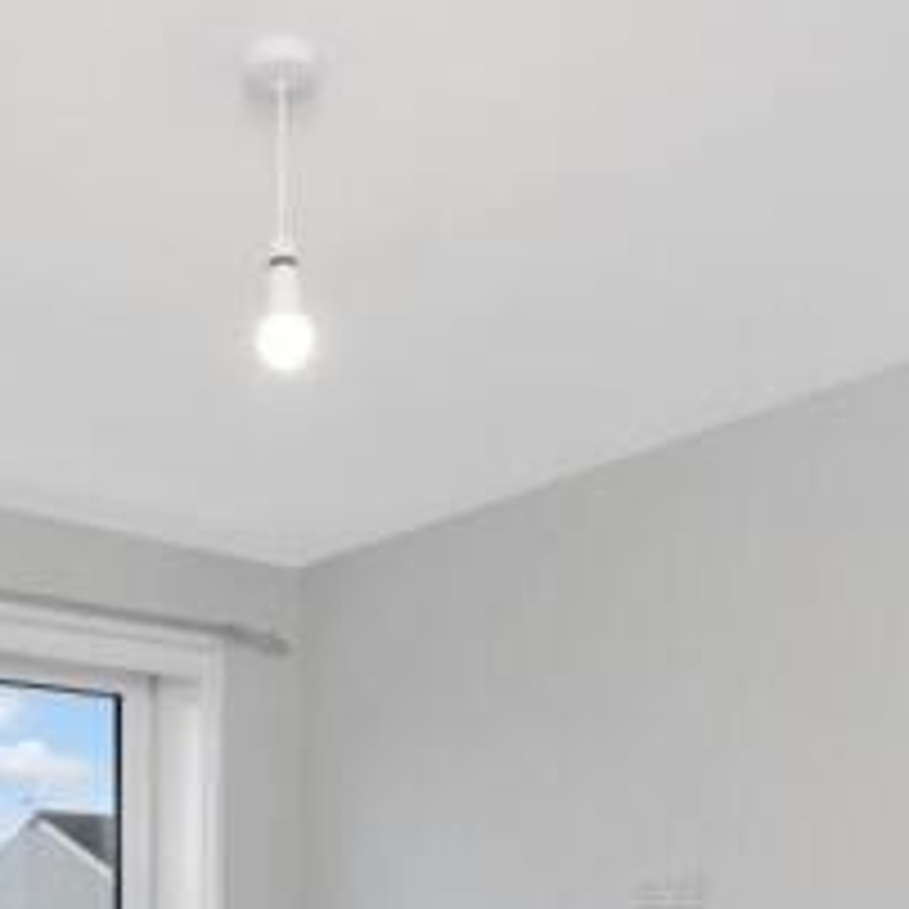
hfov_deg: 37.4
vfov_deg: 34.4
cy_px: 938
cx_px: 232
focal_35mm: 44
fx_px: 1307
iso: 200
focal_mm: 16
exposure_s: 1/30
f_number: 5
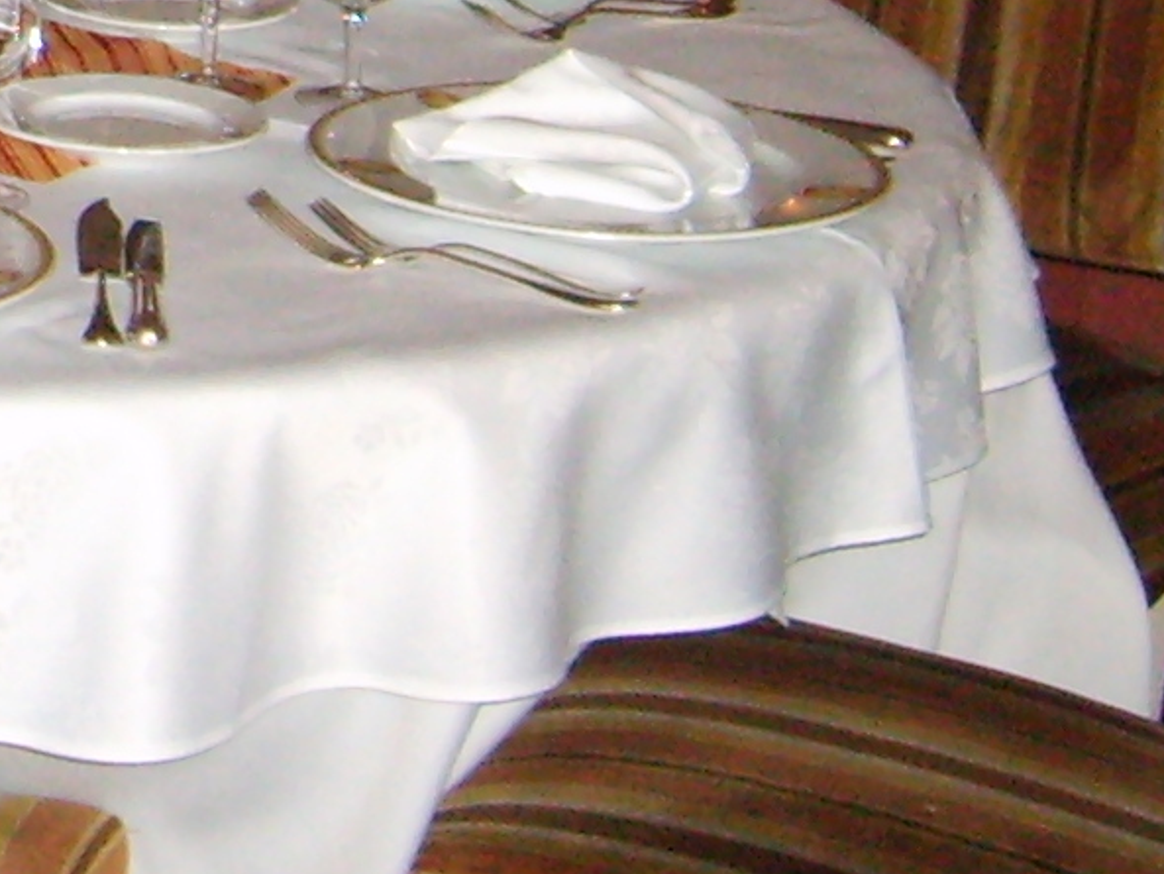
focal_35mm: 151
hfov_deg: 12.2
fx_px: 5079
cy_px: -731
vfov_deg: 9.3
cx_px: -799
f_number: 2.8
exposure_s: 1/45
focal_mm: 5.8
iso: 253
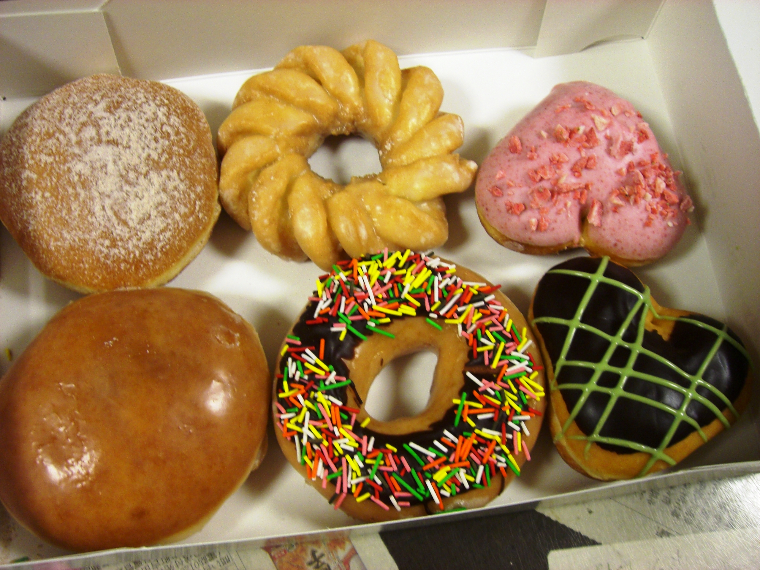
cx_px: 380
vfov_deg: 37.7
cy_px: 285
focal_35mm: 38
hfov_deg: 49.0
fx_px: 834
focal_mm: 6.2
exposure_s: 1/25
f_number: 2.7
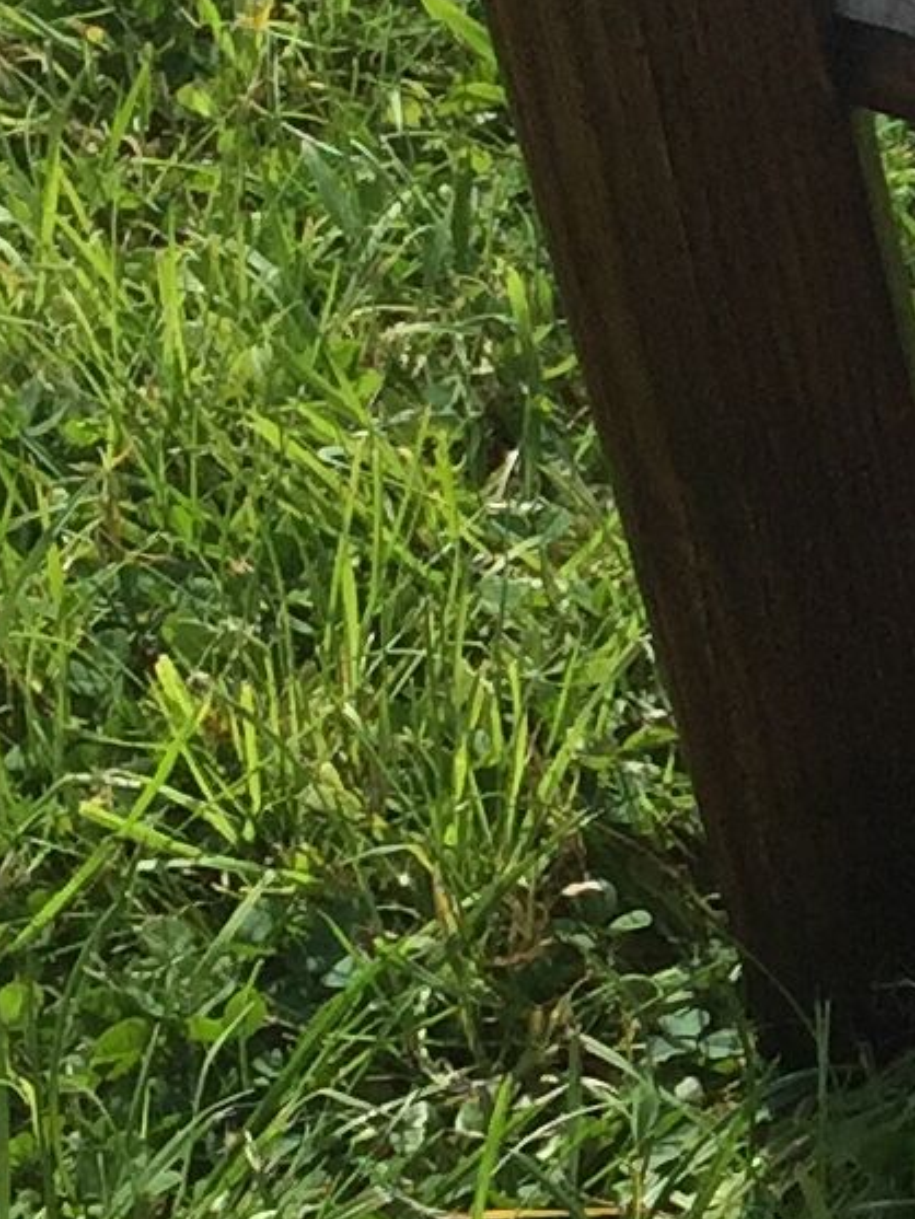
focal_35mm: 170
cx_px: 2338
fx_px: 5989
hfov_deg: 8.0
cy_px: 508
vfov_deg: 11.6
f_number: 2.2
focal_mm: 4.15
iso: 32
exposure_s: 1/3049
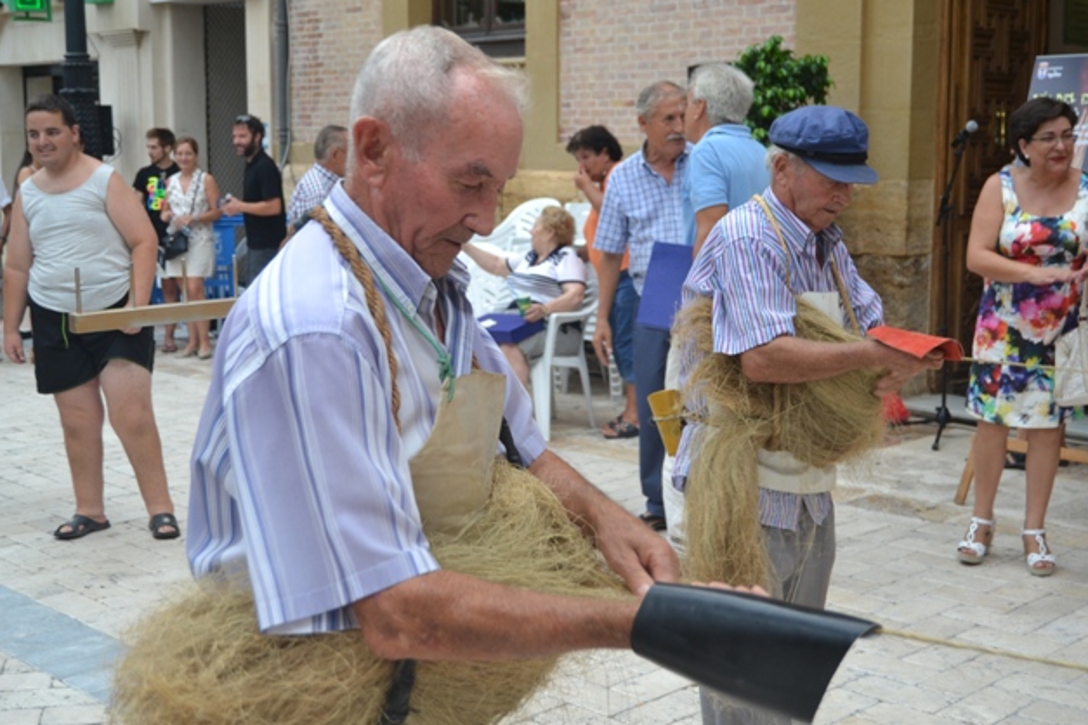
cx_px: 547
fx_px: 1481
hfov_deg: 40.3
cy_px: 358
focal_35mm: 49
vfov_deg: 27.5
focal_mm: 32
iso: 400
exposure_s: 1/60
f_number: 4.5
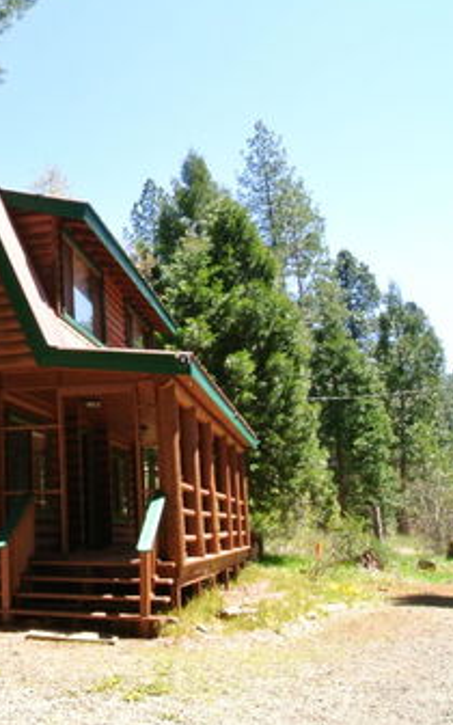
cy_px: 360
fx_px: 830
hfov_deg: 27.4
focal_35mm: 42
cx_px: -69
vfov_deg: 47.2
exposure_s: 1/60
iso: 400
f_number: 16
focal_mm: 10
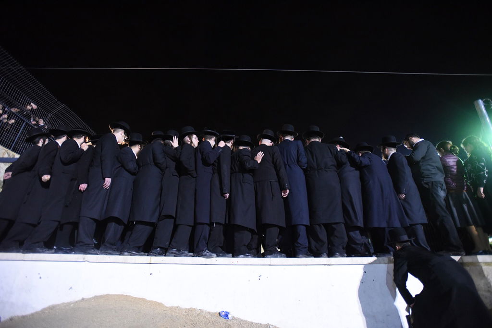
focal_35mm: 17
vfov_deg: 70.5
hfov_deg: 93.3
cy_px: 164
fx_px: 232
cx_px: 246
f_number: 2.8
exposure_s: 1/50
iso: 5000
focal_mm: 17
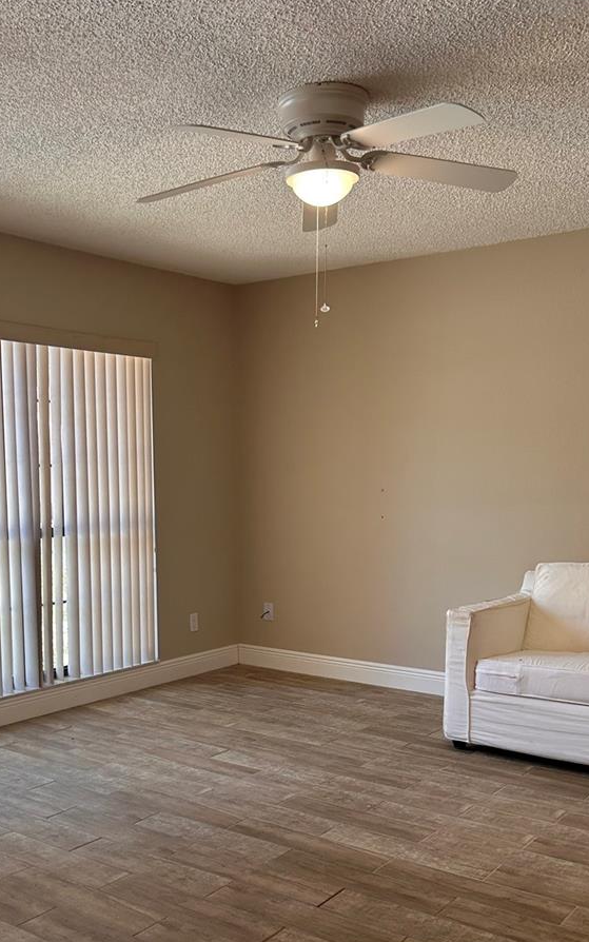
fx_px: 950
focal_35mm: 37
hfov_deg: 34.2
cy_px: 606
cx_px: 214
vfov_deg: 52.0
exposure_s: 1/120
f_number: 1.5
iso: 100
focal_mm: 5.7
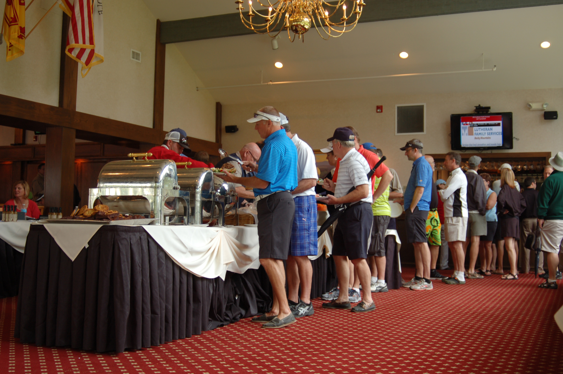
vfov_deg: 31.8
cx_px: 282
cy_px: 187
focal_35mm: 42
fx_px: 656
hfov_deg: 46.4
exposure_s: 1/50
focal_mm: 28
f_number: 3.3
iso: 200
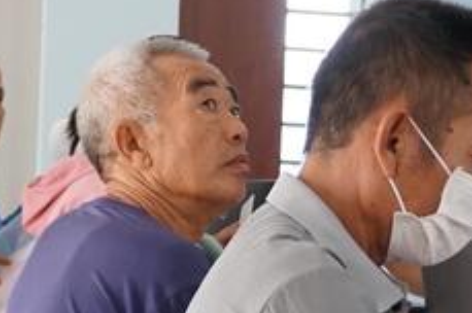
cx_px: 453
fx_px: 1925
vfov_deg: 9.3
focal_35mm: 147
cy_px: 304
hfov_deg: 13.8
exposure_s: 1/160
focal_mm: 28
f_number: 4
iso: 800
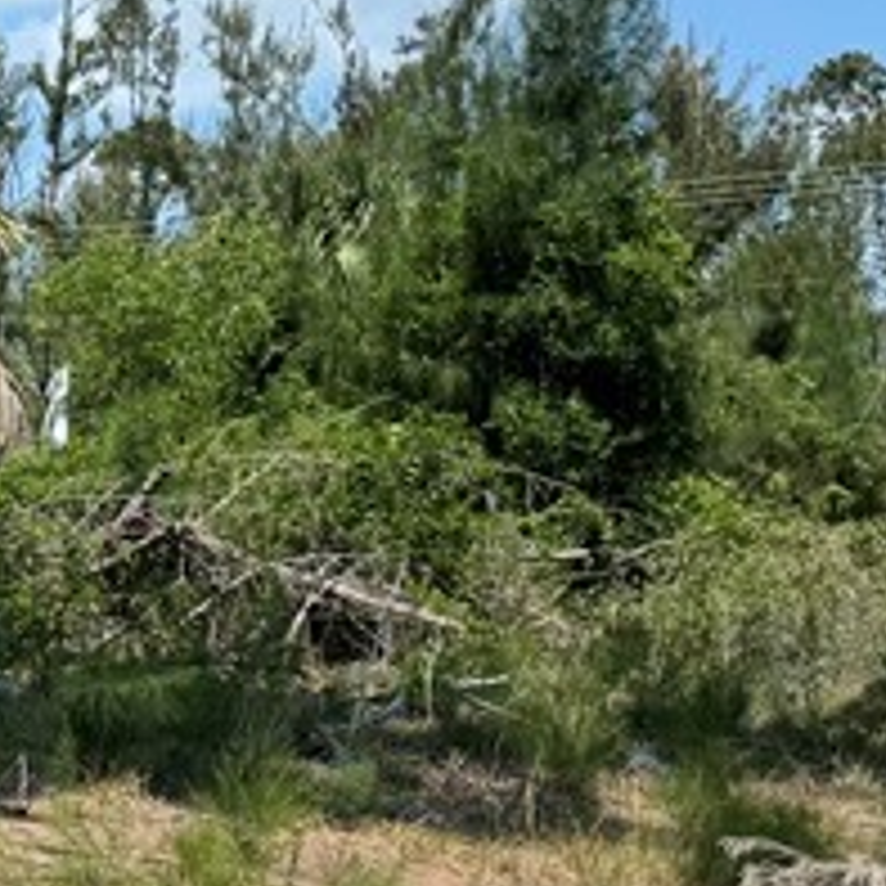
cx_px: -688
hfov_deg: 14.1
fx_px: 3185
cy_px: 621
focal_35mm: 110
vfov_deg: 15.8
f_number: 1.78
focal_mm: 6.76
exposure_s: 1/3413
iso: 80
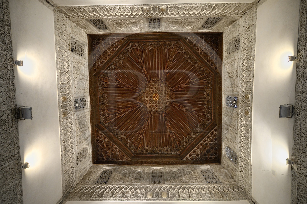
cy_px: 102
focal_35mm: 14
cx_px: 154
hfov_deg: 104.3
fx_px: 119
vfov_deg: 81.2
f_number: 2.8
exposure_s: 1/60
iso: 1600
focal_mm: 14
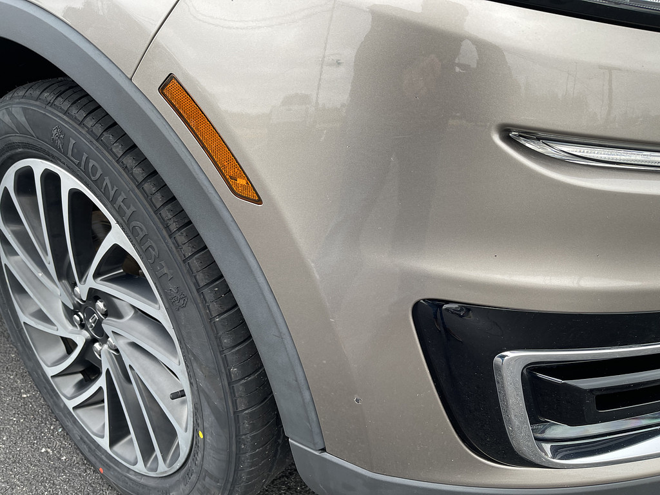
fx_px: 477
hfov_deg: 69.4
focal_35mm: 25
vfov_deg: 54.9
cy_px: 248
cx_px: 330
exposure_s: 1/121
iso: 50
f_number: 1.6
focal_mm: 5.1
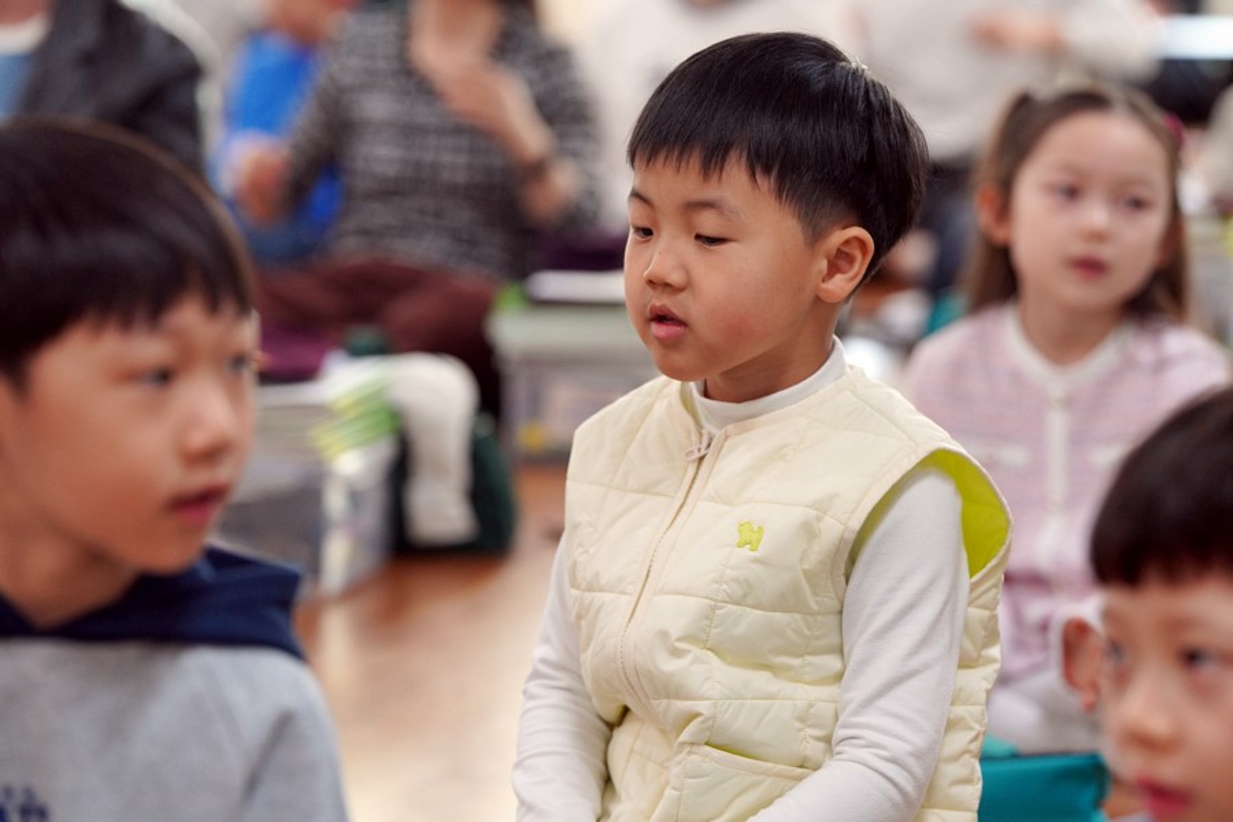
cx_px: 616
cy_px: 411
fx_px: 4760
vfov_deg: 9.9
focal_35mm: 139
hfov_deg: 14.8
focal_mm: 139
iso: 1600
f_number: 4
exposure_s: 1/160
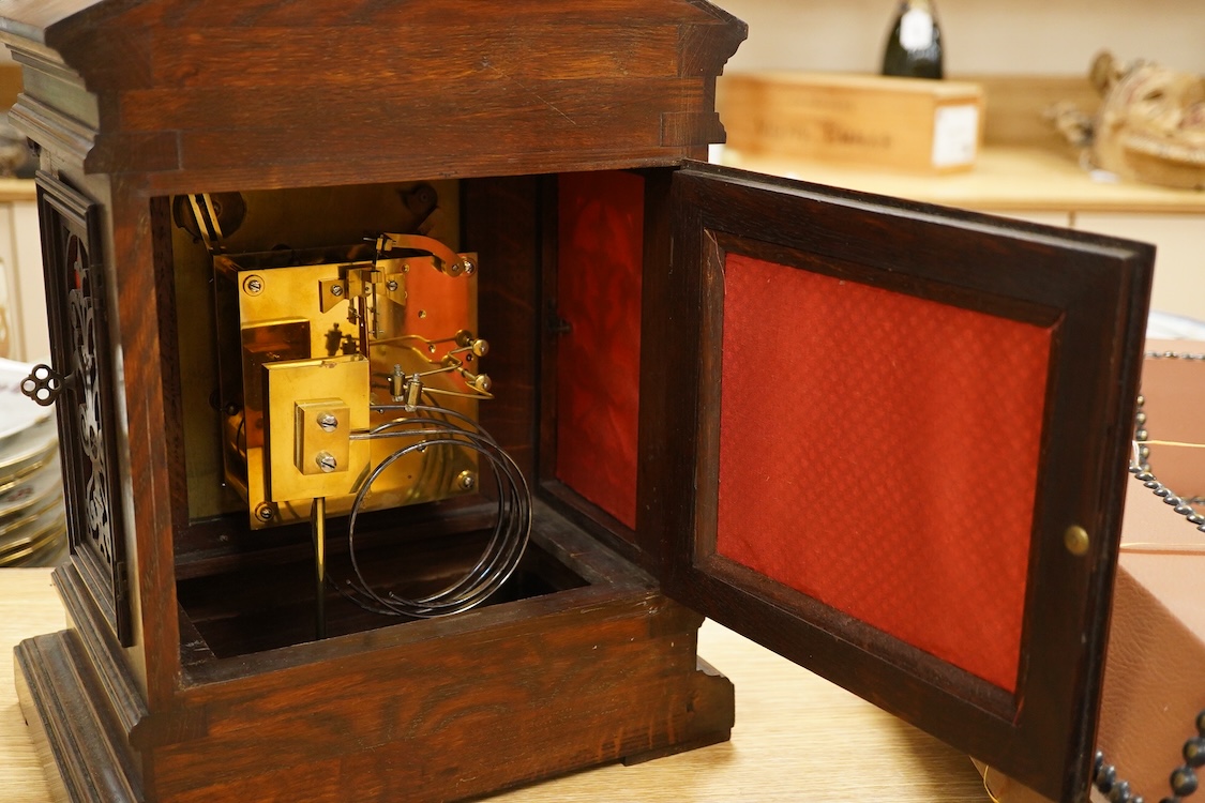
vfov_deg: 29.9
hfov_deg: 43.6
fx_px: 1506
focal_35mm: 45
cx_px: 602
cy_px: 402
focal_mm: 30
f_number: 3.5
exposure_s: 1/125
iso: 2000
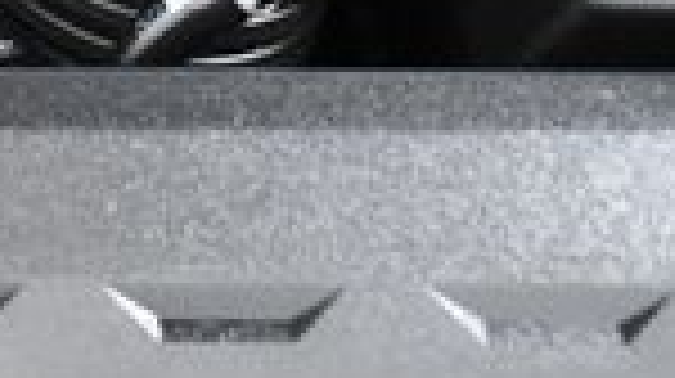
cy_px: -544
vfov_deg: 6.6
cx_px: -598
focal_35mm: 174
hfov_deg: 11.4
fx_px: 3111
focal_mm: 26
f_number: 4.5
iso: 2500
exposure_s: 1/80
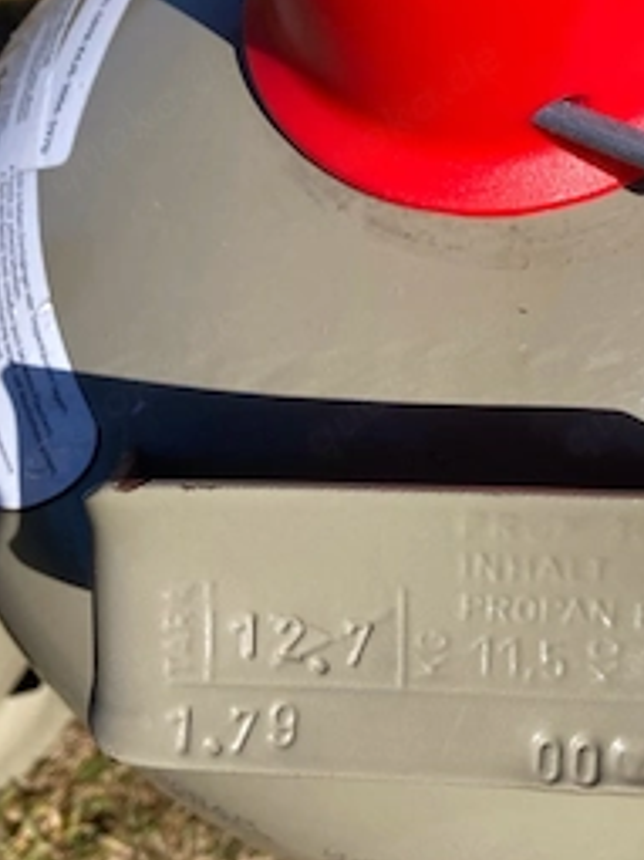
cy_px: 418
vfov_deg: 43.0
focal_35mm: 44
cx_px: 475
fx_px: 1092
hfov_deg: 32.3
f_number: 1.8
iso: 20
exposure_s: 1/2208
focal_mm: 3.99
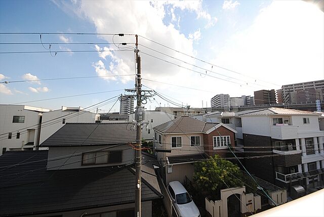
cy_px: 108
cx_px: 162
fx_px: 176
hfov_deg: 85.4
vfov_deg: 63.3
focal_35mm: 20
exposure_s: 1/200
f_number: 7.1
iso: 100
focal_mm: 13
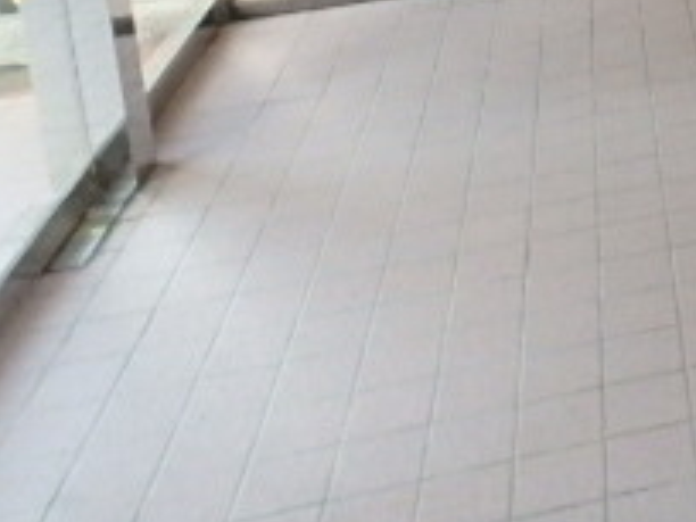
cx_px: 976
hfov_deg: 24.4
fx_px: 1327
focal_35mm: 66
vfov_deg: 19.1
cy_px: -290
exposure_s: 1/30
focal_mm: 3.7
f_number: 3.5
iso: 640
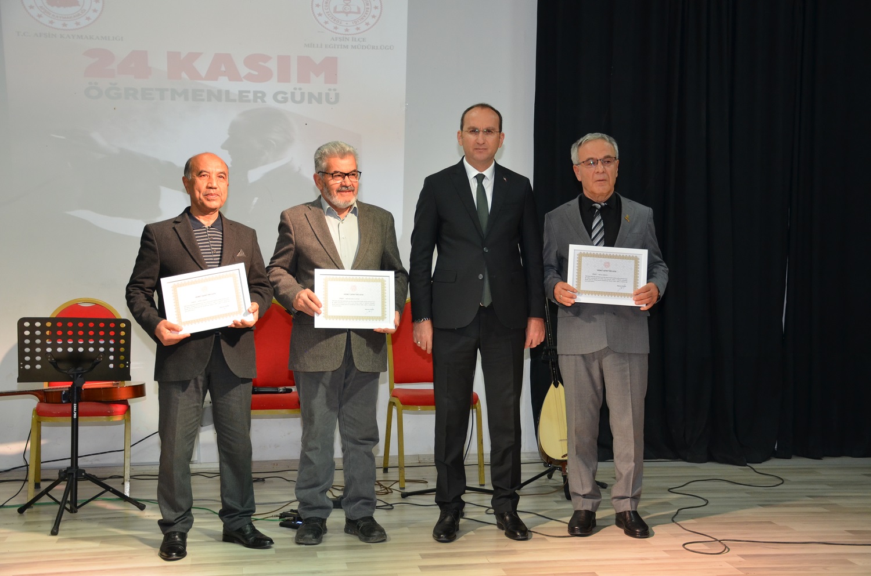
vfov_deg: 26.4
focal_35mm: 51
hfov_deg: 39.0
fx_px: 1231
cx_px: 436
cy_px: 288
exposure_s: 1/60
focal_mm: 34
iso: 640
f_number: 4.2
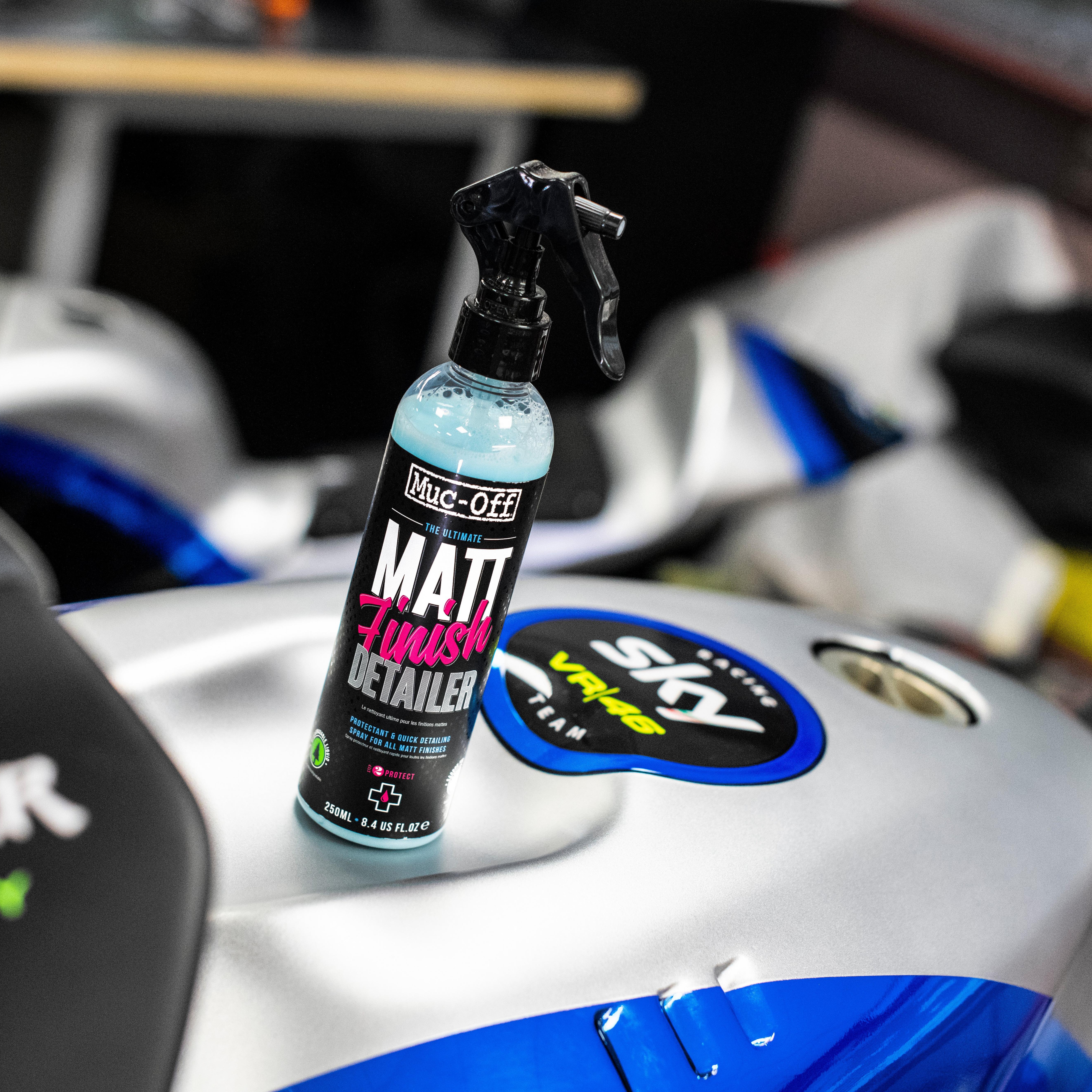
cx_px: 455
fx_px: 2284
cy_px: 547
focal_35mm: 64
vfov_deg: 26.9
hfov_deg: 26.8
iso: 3200
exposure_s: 1/400
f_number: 5
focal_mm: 50
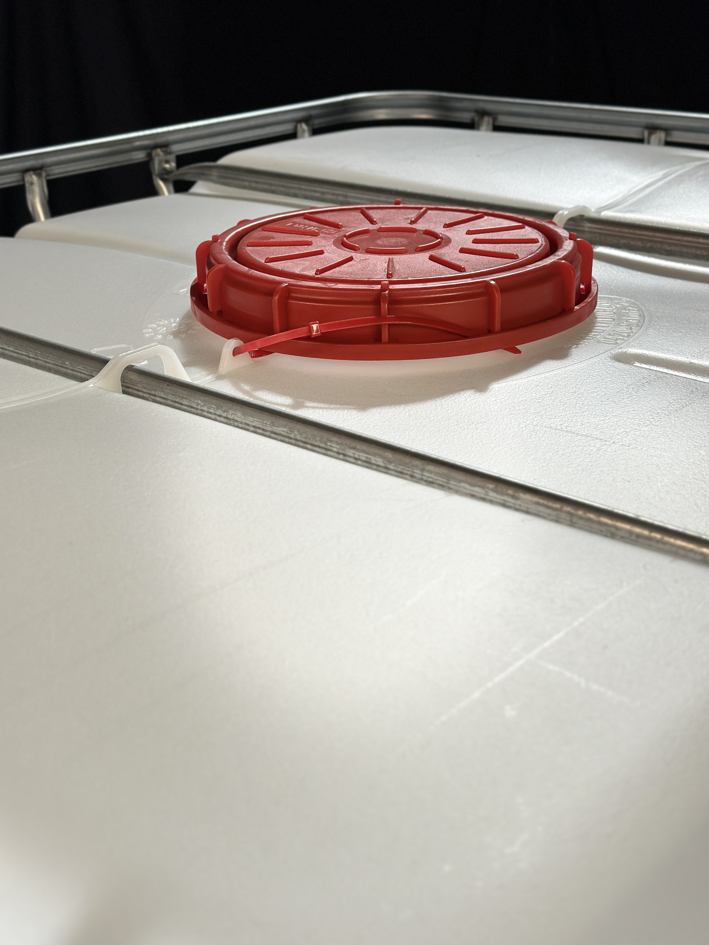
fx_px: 1311
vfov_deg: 39.7
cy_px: 472
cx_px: 354
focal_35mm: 48
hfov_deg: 30.3
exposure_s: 1/50
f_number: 1.78
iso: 160
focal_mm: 6.86
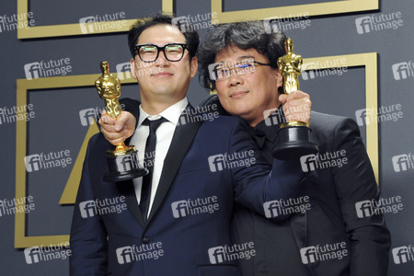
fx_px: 1058
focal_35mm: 92
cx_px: 207
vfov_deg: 14.9
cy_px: 138
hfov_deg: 22.1
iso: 1600
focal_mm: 92
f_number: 6.3
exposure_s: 1/125
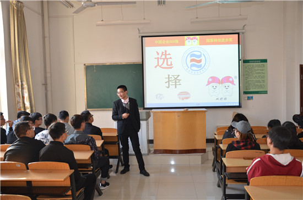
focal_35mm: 33
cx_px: 152
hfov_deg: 57.3
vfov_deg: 39.8
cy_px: 100
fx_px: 277
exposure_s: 1/80
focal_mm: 22
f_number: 3.8
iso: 400
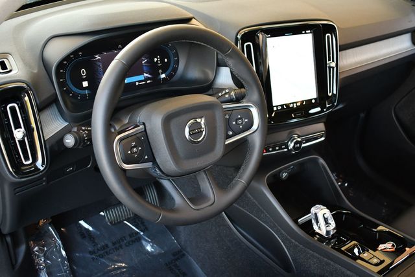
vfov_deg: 33.5
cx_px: 208
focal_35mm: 40
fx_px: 462
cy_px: 138
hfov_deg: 48.4
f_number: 3.8
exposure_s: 1/160
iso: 800
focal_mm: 20
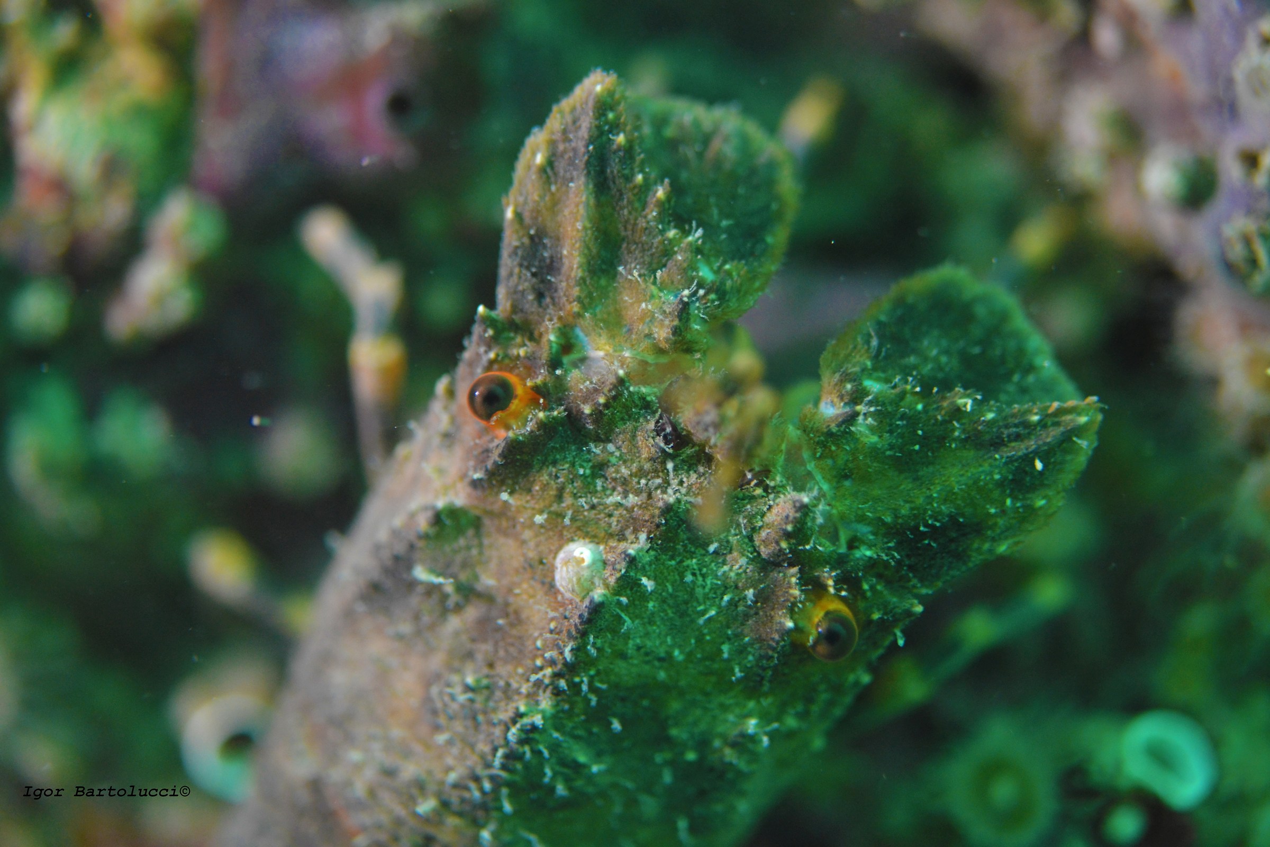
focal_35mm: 90
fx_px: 3175
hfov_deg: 22.6
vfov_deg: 15.2
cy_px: 424
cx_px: 635
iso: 800
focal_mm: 60
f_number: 3.2
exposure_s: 1/40
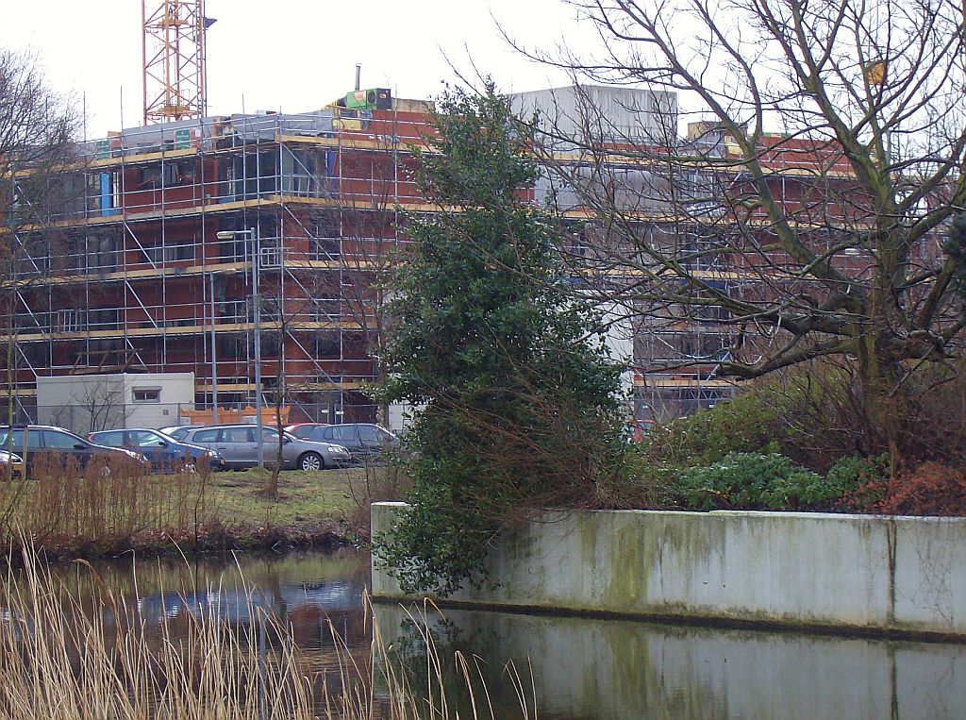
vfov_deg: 13.7
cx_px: 483
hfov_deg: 18.3
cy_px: 360
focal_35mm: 108
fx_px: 3007
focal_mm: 18
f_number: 4.8
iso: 105
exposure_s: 1/134
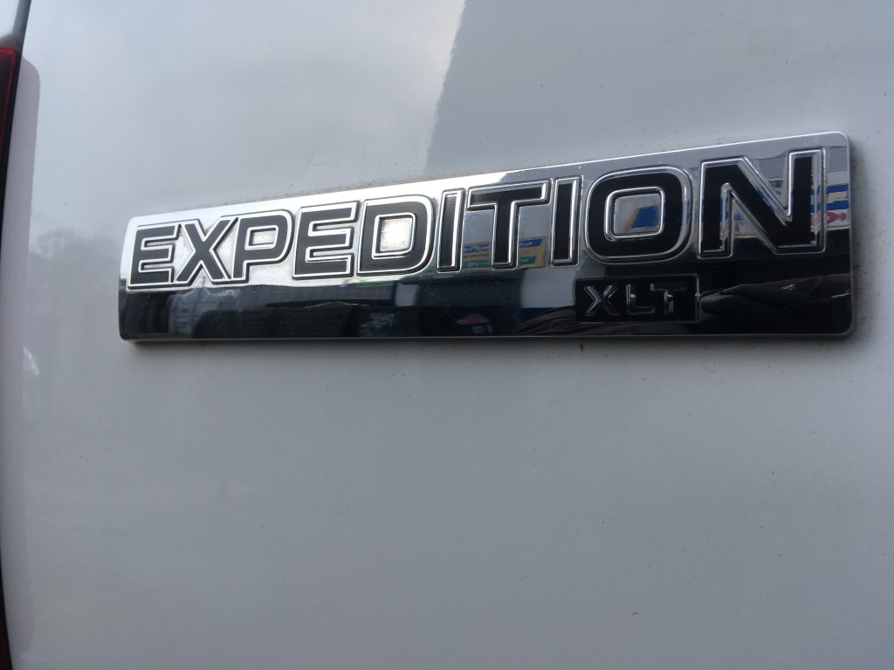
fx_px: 749
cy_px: 335
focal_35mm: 29
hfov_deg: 61.7
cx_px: 447
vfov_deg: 48.2
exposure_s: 1/1304
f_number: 2.2
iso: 25
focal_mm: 4.15
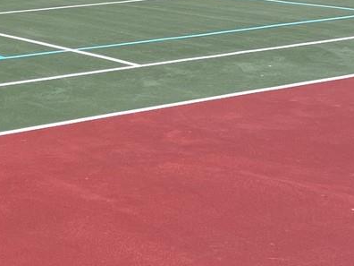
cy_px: 58
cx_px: 121
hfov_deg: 18.7
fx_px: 1074
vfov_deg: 14.0
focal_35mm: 105
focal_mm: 5.7
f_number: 1.5
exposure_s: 1/2252
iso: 50
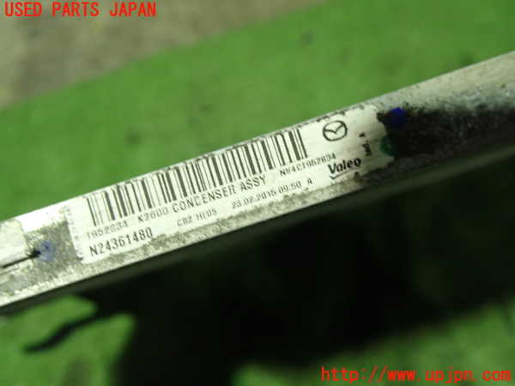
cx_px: 258
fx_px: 446
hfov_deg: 60.0
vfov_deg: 46.8
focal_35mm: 30
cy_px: 193
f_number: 2.3
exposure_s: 1/30
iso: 640
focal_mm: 5.4
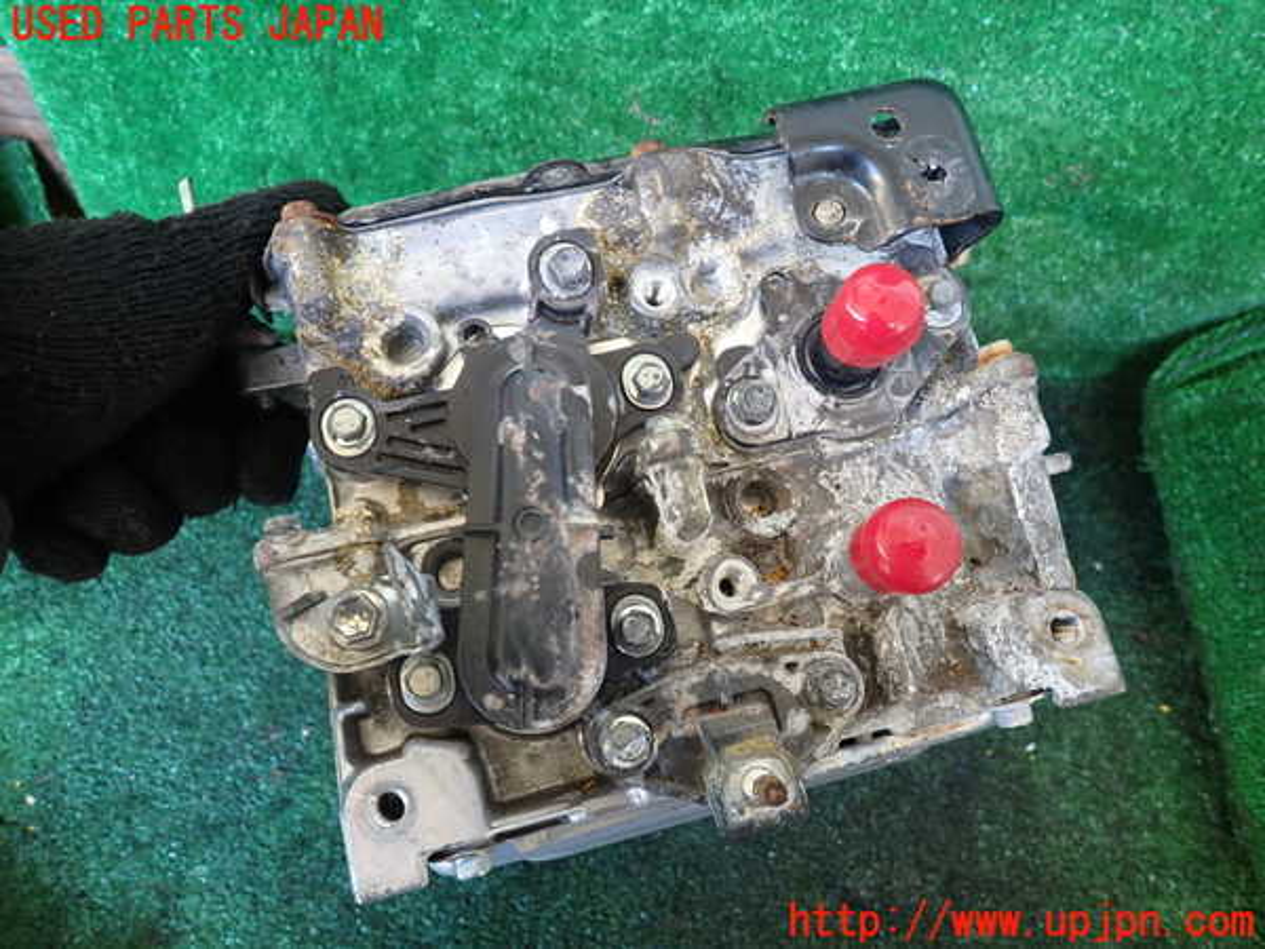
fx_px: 914
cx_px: 632
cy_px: 474
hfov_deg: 69.4
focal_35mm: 25
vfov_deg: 54.9
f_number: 2
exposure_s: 1/40
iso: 200
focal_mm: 4.5
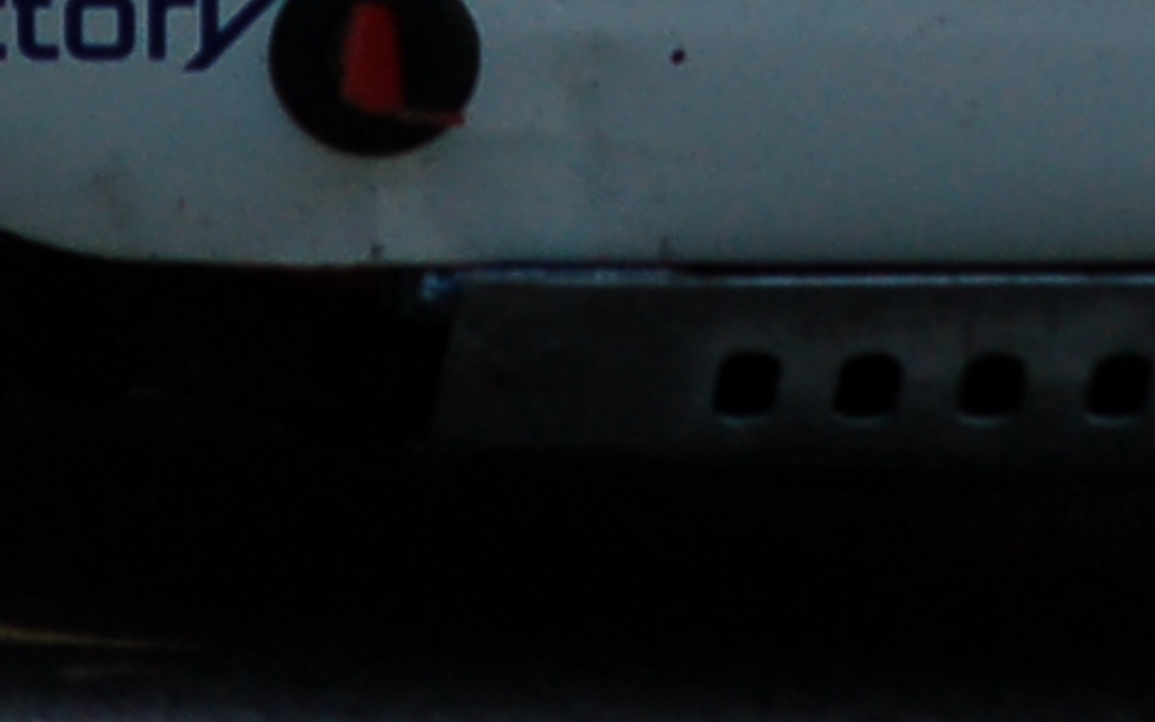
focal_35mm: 1320
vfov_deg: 1.0
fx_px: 41568
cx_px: 1020
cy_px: -781
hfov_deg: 1.6
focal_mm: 135
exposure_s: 1/1000
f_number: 5
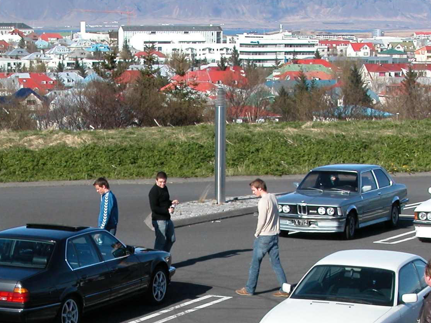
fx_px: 1830
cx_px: 133
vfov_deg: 10.0
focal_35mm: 147
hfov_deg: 13.4
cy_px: 324
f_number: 6.3
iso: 100
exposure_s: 1/381
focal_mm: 16.2
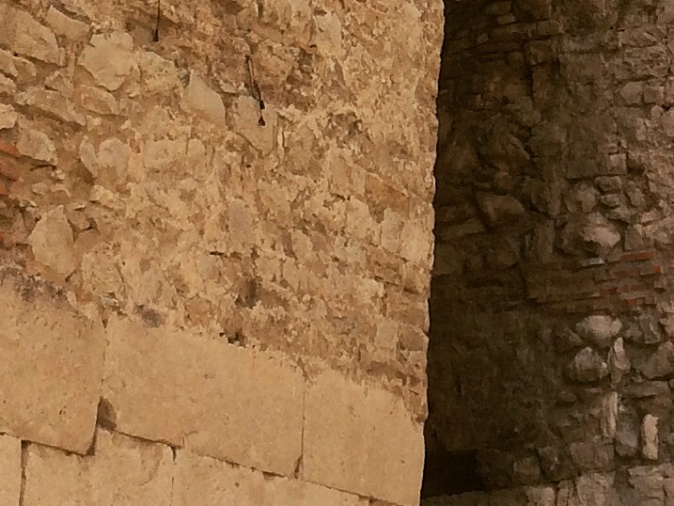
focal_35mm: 132
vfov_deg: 10.9
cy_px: -199
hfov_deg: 14.5
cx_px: 767
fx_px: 2571
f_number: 2.2
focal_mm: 4.15
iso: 32
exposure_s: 1/1466
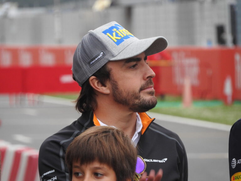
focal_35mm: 700
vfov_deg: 2.1
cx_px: 120
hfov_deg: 2.8
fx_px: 4873
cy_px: 90
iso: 280
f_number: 5.6
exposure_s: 1/250
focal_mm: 125.4
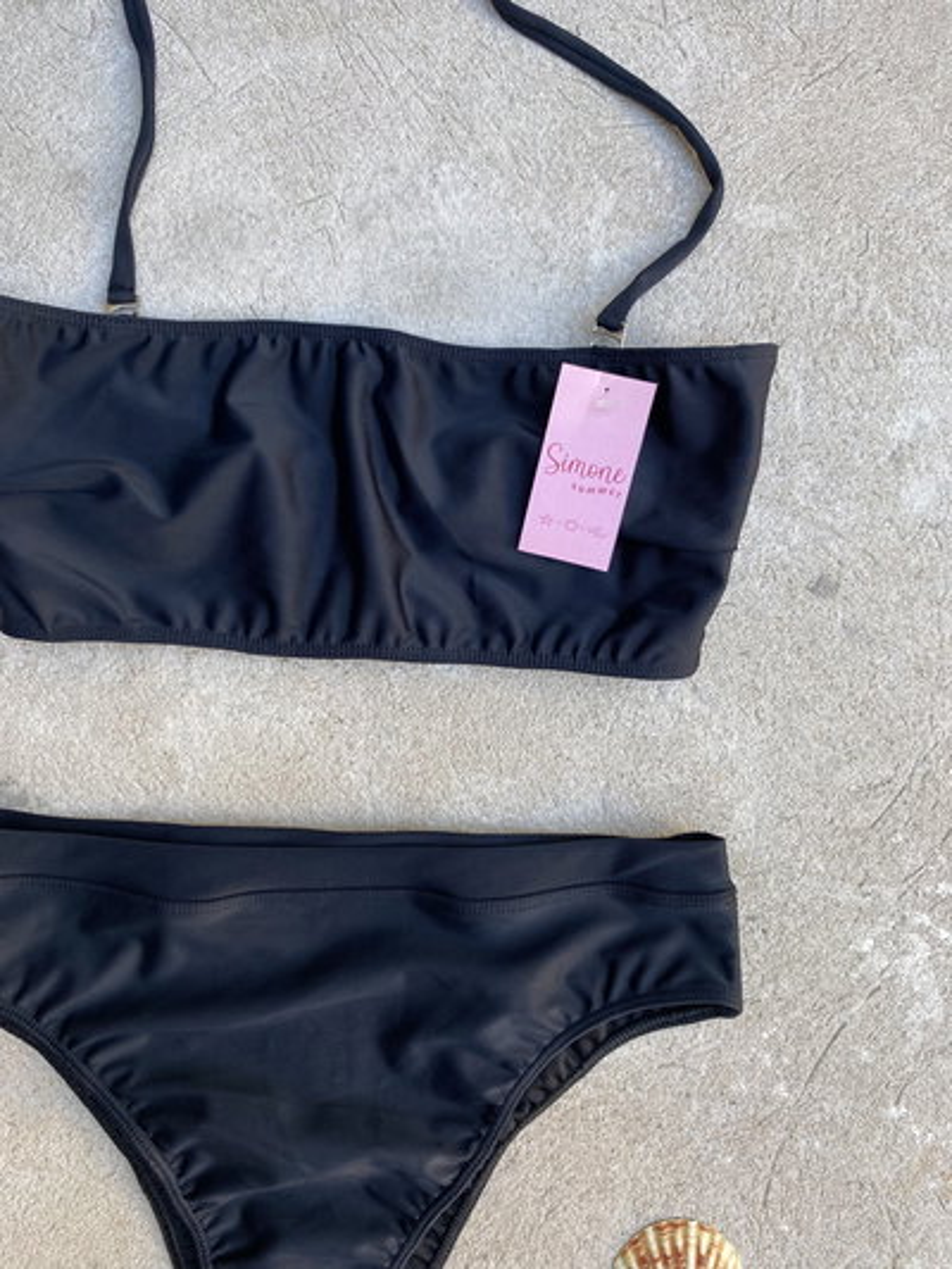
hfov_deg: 53.1
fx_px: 953
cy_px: 634
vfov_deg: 67.3
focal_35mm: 26
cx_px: 476
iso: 50
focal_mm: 4.25
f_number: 1.8
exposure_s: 1/121
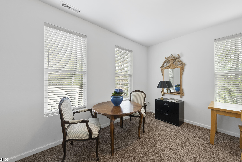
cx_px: 126
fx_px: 87
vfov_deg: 85.5
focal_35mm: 13
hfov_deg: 108.2
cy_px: 80
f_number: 7.1
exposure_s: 1/13
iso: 400
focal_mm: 12
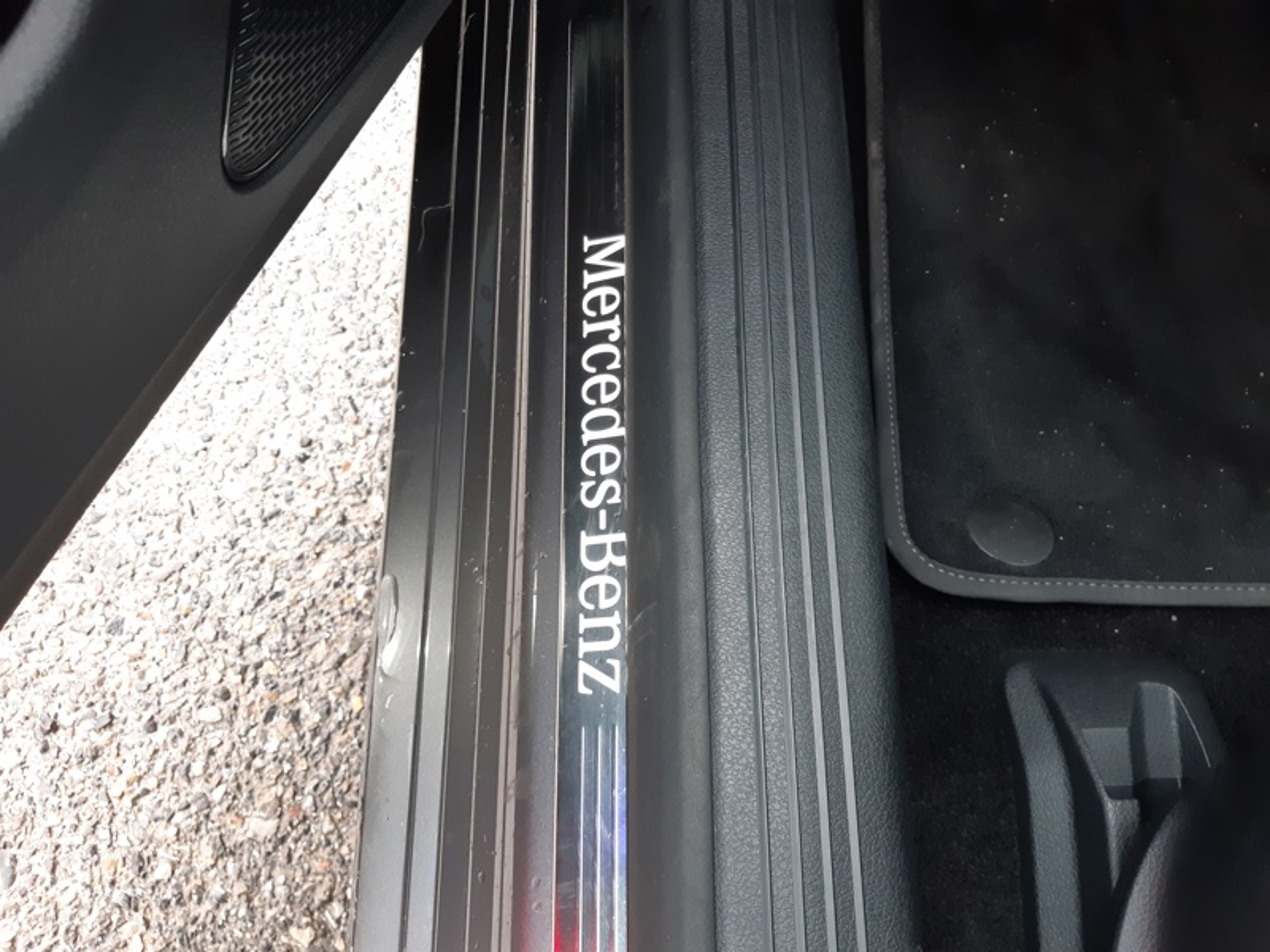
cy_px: 476
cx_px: 635
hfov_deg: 67.3
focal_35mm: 26
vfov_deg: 53.1
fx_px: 954
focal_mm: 3.92
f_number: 1.7
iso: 100
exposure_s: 1/50
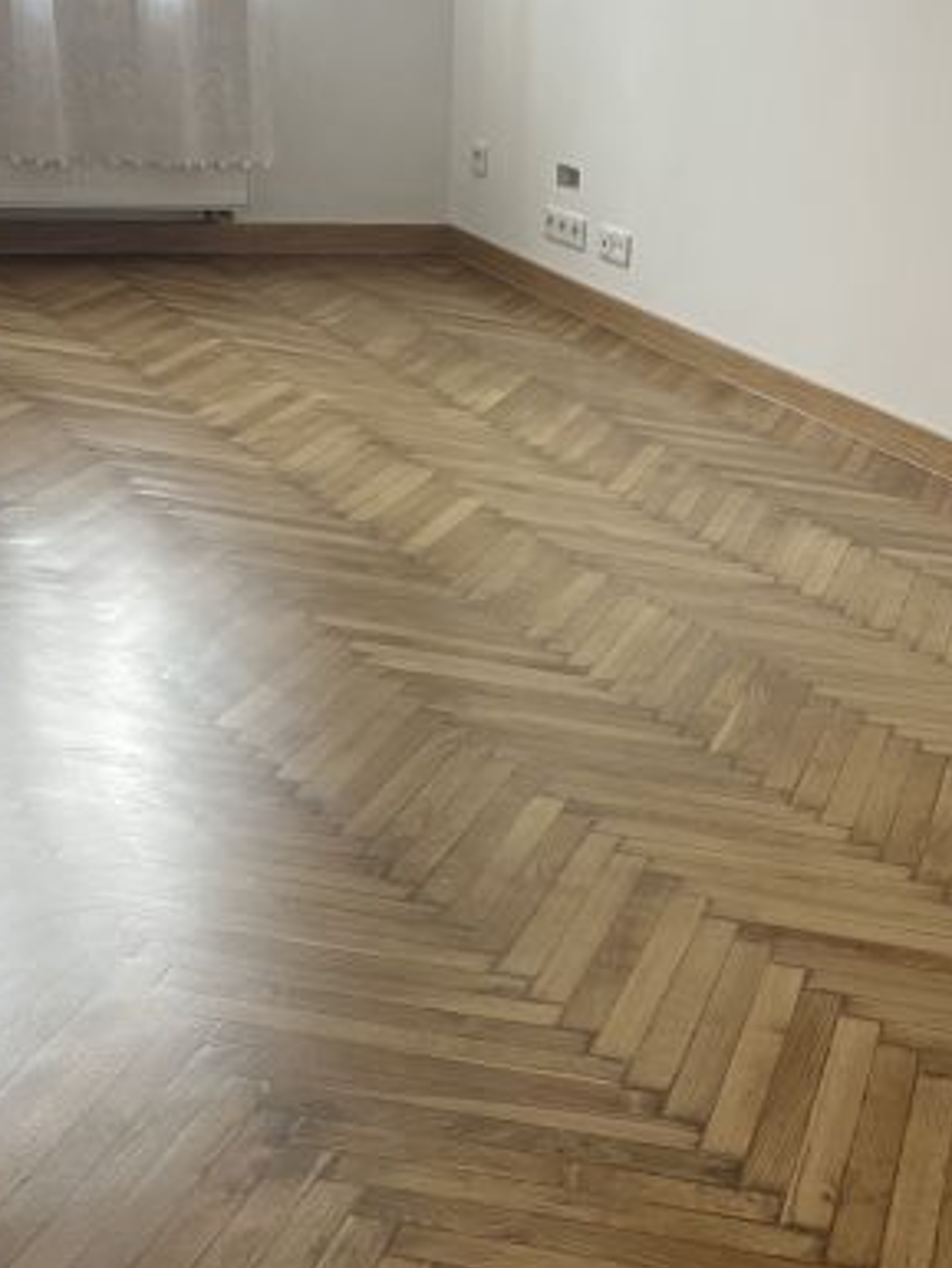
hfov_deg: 26.8
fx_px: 1979
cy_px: 1074
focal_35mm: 54
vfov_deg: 34.1
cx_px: 682
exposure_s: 1/60
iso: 200
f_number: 1.6
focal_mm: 4.2
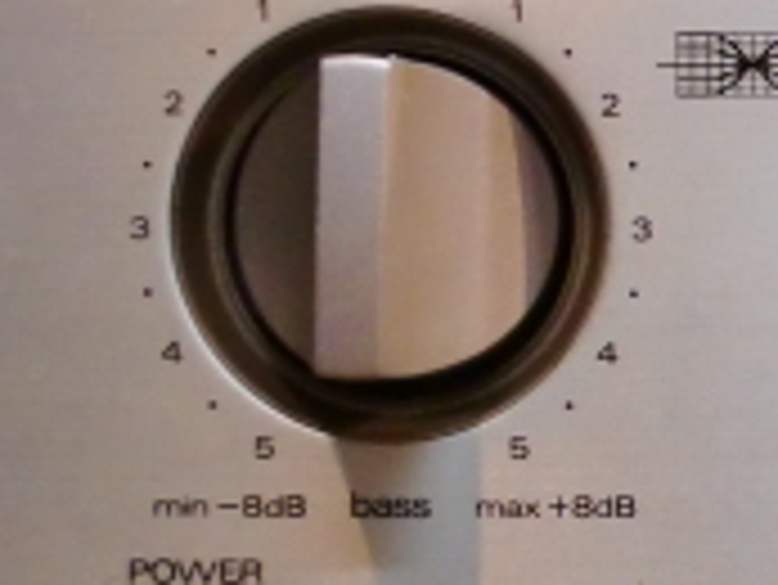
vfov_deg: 6.1
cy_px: 378
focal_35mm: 244
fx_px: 5488
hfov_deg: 7.9
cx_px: 1223
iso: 400
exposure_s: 1/50
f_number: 4.1
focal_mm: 11.7
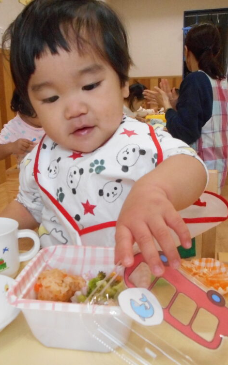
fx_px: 358
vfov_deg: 54.0
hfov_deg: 35.2
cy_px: 182
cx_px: 96
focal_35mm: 36
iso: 800
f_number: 3.7
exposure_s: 1/200
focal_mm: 4.5
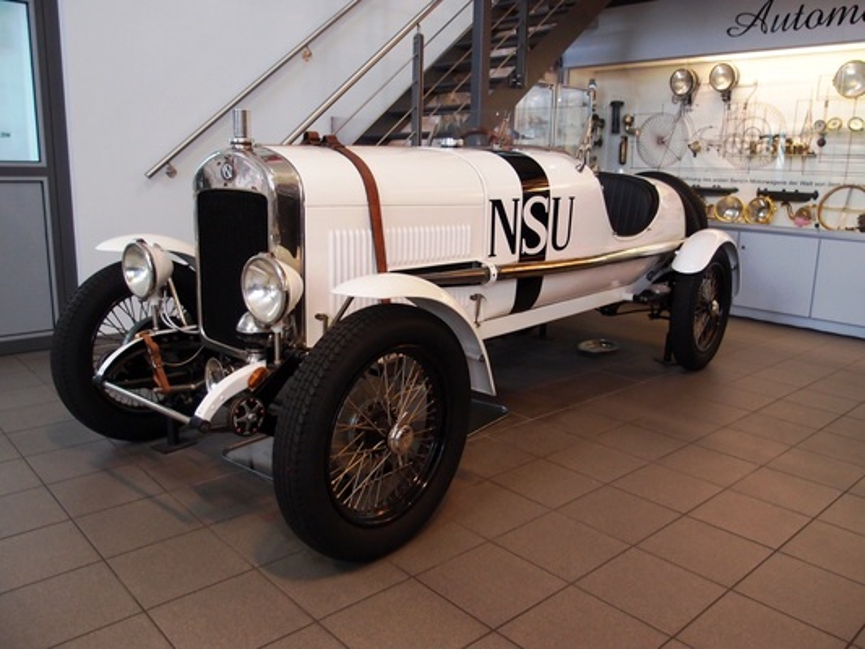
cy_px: 324
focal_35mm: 28
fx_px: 700
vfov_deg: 49.8
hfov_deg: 63.4
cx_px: 432
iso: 200
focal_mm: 6
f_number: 1.8
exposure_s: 1/25
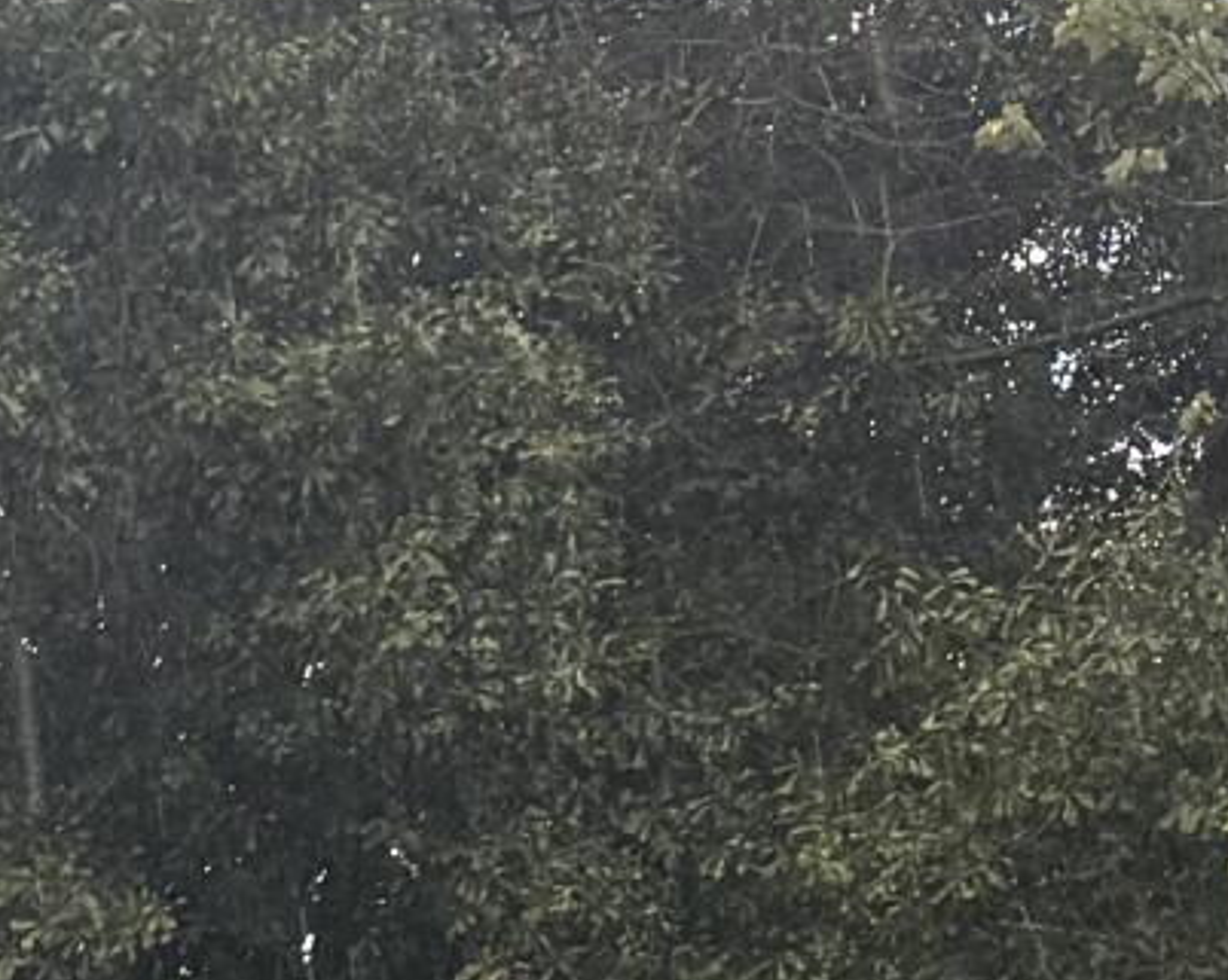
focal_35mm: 175
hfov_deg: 10.1
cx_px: -1292
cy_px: 2265
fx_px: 6356
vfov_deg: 8.2
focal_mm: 6.76
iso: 64
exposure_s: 1/241
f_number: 1.78
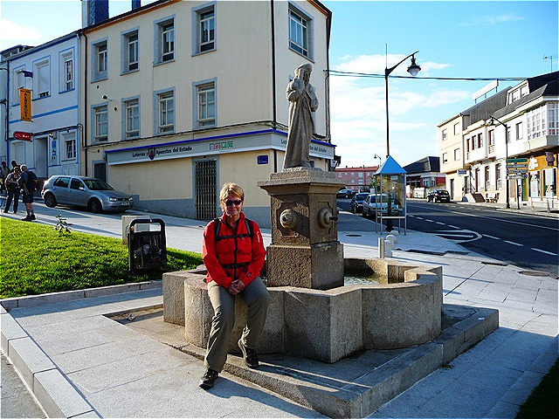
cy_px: 210
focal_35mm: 28
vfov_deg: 49.7
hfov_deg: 63.4
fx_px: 452
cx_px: 280
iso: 100
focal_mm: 4.7
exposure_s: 1/400
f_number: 3.3
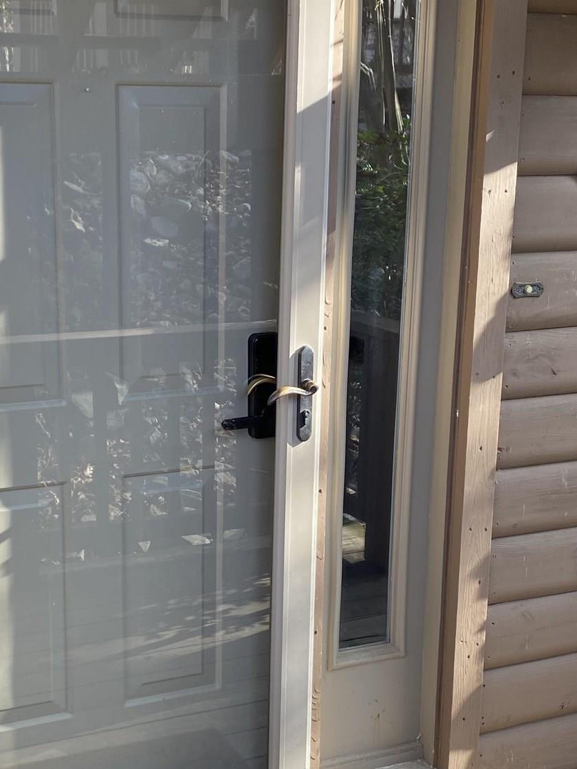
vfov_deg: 35.5
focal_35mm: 54
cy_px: 438
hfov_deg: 27.0
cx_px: 225
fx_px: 1200
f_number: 1.8
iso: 32
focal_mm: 4.25
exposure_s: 1/122
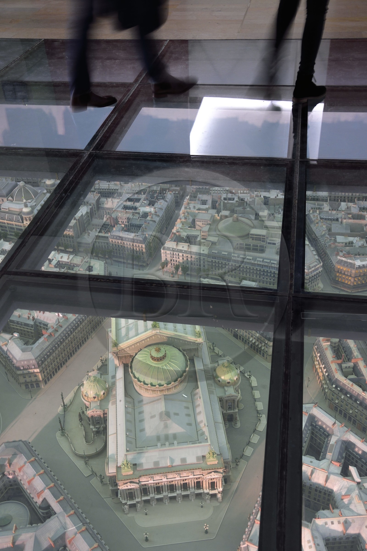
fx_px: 582
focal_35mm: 38
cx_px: 184
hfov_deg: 35.0
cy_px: 276
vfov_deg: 50.7
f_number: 8
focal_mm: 38
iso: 800
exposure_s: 1/3.33
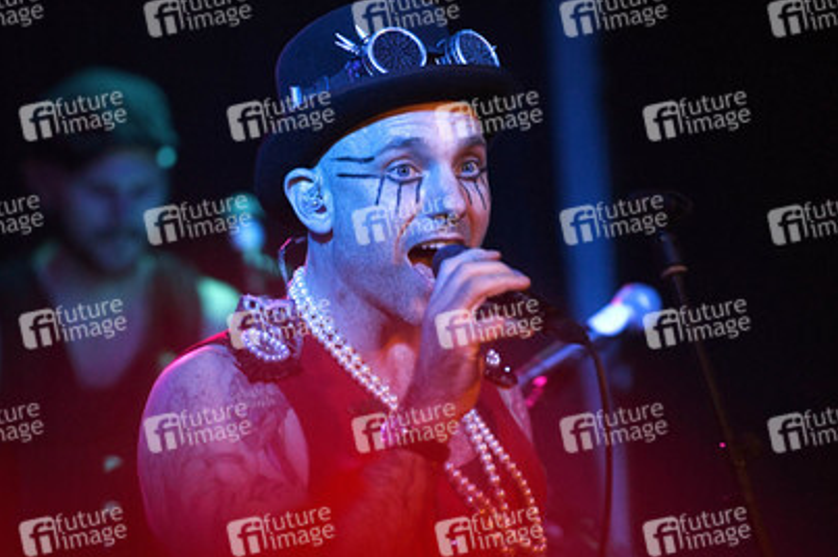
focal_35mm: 224
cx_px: 434
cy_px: 272
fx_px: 5210
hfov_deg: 9.2
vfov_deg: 6.1
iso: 2500
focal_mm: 200
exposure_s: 1/160
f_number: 3.2
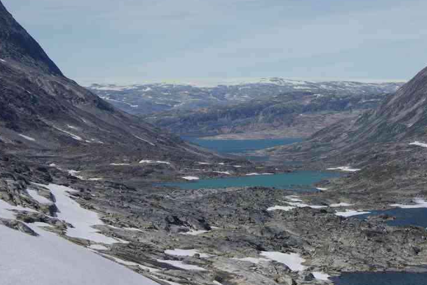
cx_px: 286
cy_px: 159
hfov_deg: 20.5
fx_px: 1174
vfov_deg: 13.8
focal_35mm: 99
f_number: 9.5
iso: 100
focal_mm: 47.5
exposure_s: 1/350
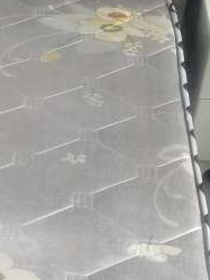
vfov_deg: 17.7
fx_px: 899
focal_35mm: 111
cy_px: 192
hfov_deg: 12.4
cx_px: -149
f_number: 1.8
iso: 640
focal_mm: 5.58
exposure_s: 1/25
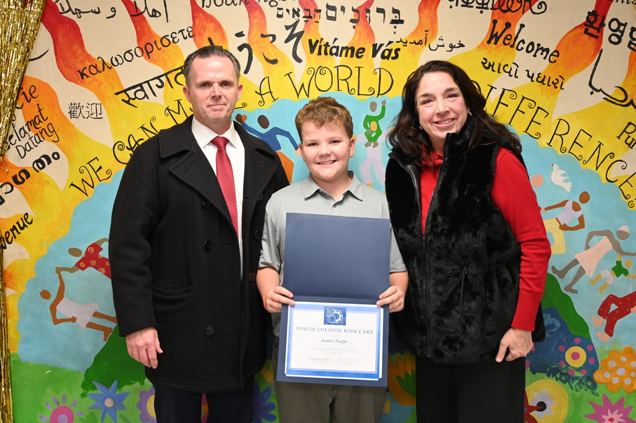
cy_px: 212
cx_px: 318
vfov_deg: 36.8
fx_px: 635
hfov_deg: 53.2
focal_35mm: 36
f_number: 4
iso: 2200
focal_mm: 36
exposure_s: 1/125
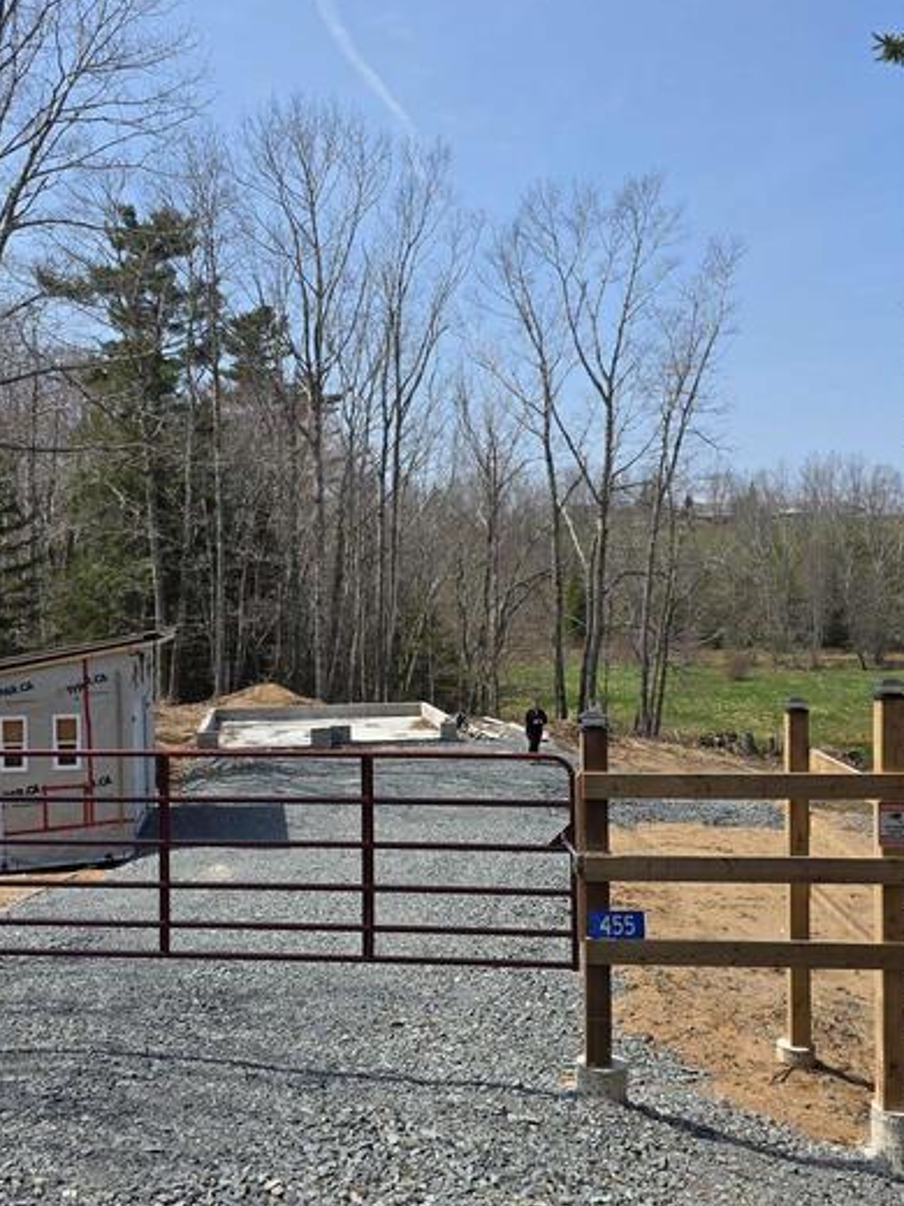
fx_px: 1184
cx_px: 364
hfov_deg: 41.6
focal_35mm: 34
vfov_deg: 53.9
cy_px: 654
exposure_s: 1/5778
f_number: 1.7
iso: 80
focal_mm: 6.3
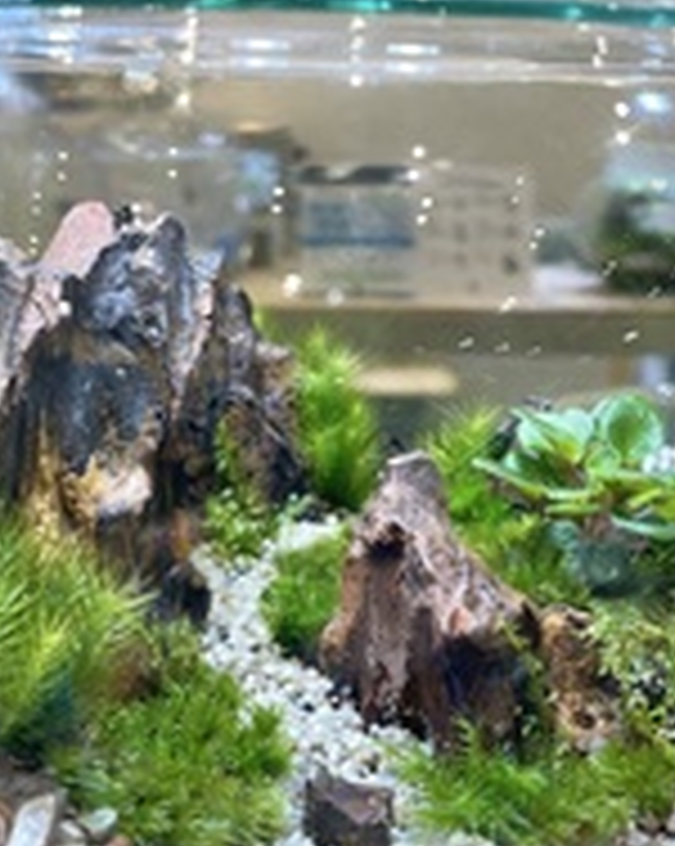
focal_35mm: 54
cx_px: 315
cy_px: 342
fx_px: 1351
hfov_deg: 28.1
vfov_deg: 34.7
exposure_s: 1/100
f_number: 1.6
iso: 50
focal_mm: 5.1
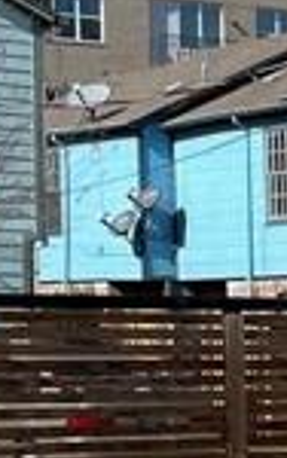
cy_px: 516
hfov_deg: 6.4
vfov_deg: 11.0
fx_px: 2348
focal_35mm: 188
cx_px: 885
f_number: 1.6
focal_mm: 4.2
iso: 32
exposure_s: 1/6494
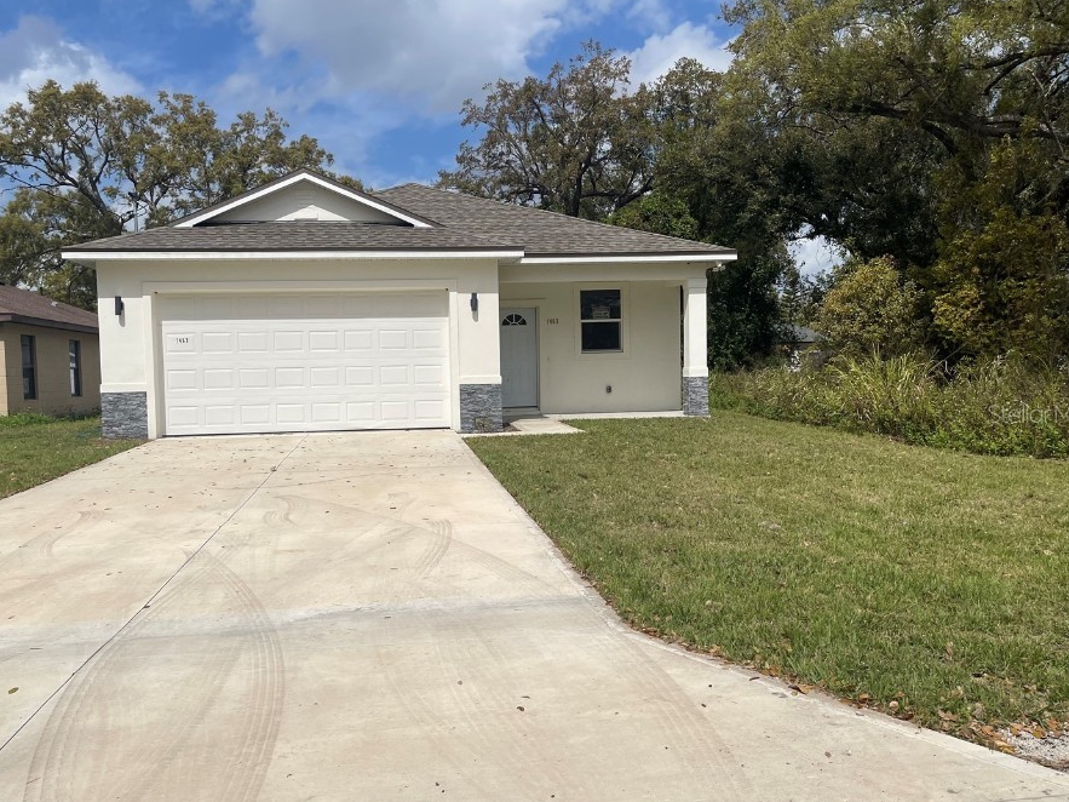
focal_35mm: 29
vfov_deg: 48.2
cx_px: 482
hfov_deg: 61.5
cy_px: 413
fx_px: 895
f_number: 1.6
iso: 32
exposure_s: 1/10989
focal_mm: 5.1
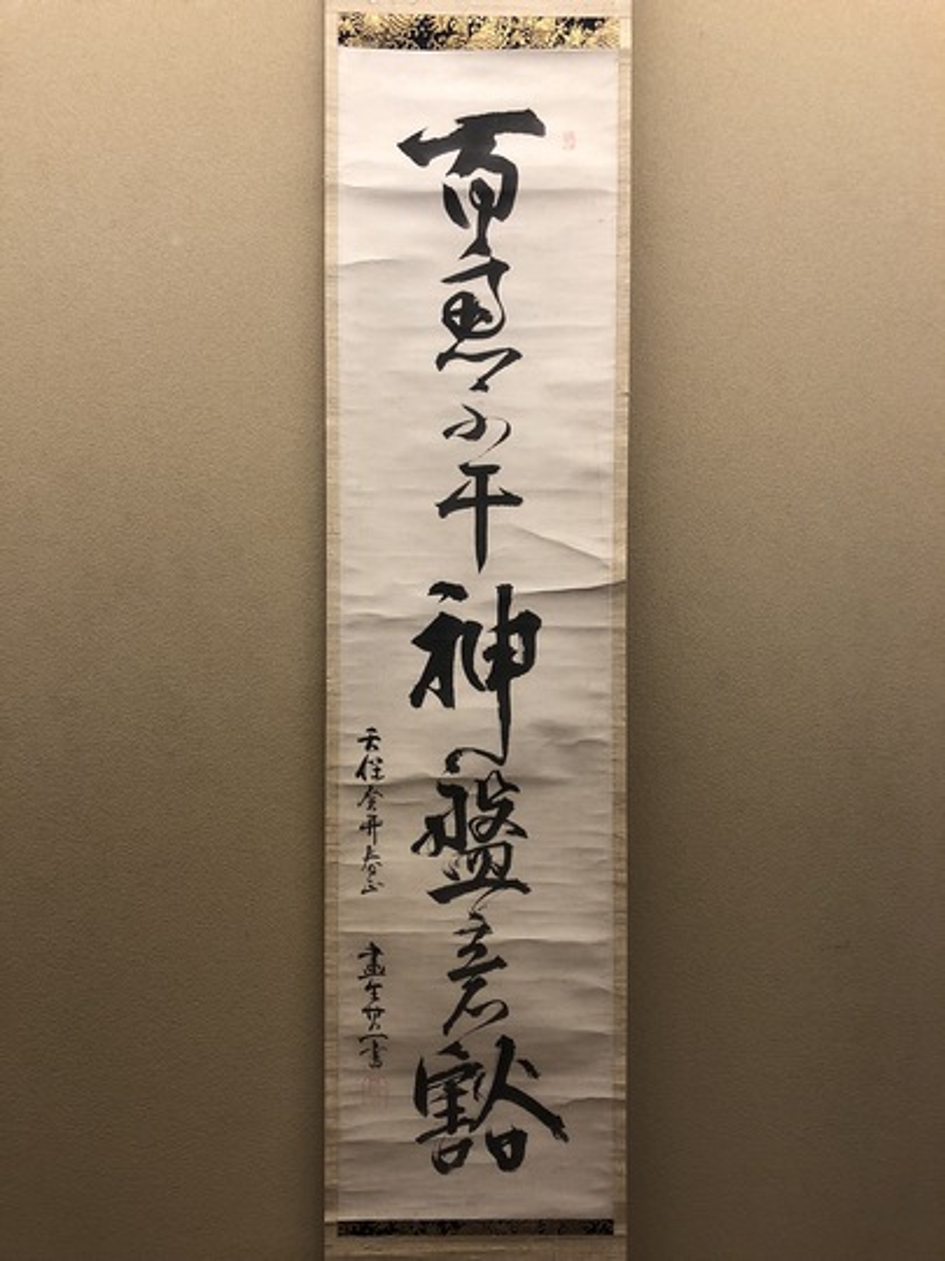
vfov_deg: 63.4
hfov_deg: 49.7
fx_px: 1019
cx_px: 472
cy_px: 630
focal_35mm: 28
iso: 25
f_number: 1.8
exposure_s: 1/30
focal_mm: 3.99
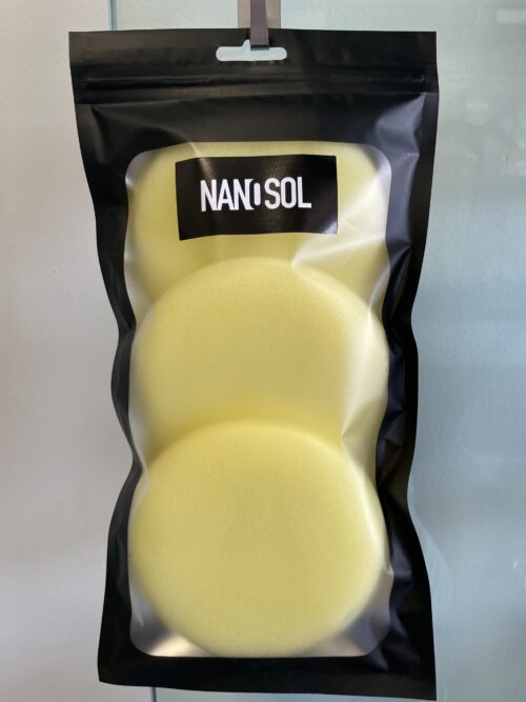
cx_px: 263
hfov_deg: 53.0
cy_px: 351
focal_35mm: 26
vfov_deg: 67.3
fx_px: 527
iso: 125
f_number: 1.6
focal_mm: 4.2
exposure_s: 1/100
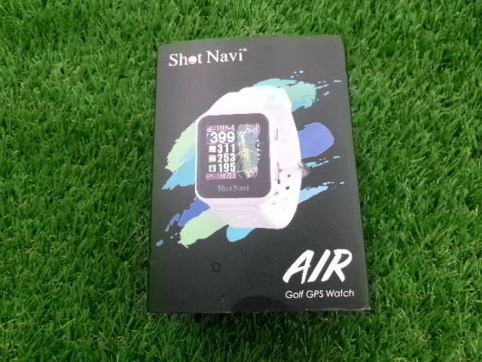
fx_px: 390
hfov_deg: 63.4
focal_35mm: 28
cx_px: 241
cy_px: 181
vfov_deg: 49.7
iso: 800
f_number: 3.9
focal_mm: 5.1
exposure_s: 1/42
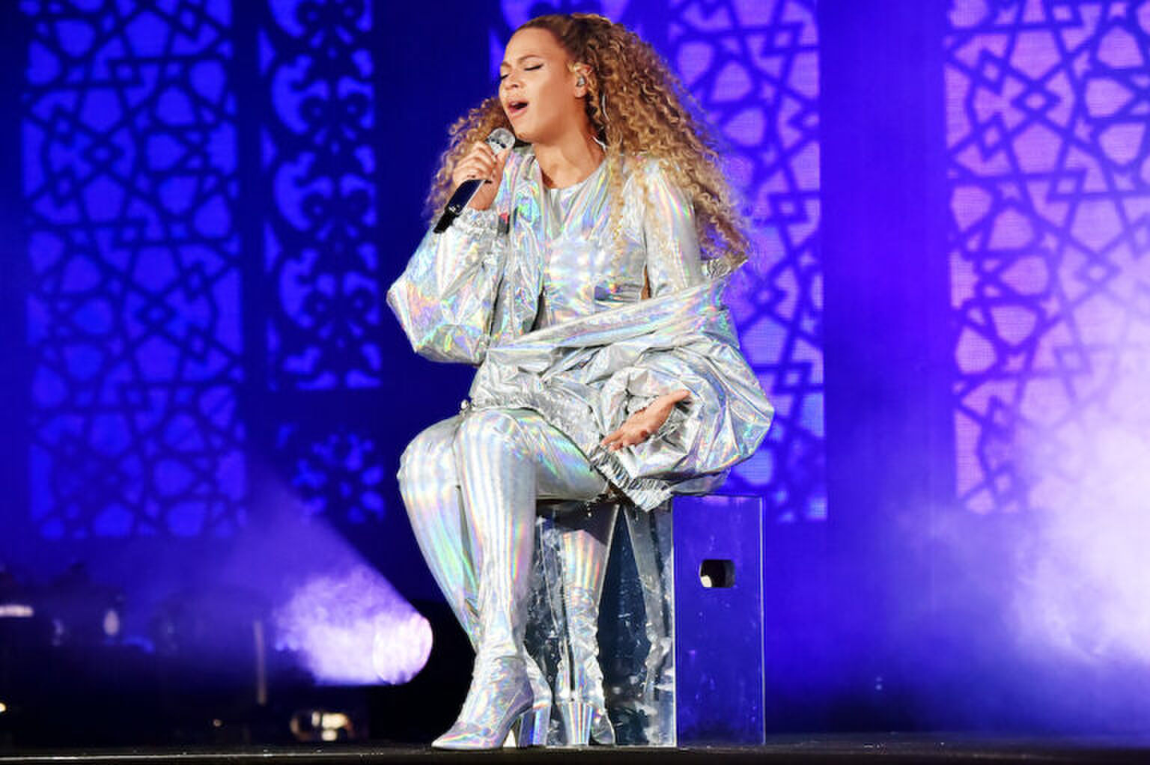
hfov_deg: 11.4
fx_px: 5746
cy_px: 382
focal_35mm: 180
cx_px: 575
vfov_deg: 7.6
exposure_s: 1/640
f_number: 5.6
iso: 6400
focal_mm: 180
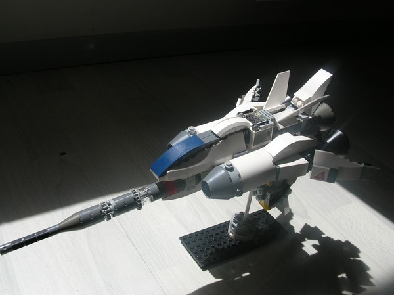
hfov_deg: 51.4
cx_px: 197
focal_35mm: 36
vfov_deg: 39.6
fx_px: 409
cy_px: 148
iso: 50
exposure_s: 1/870
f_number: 3.7
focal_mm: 6
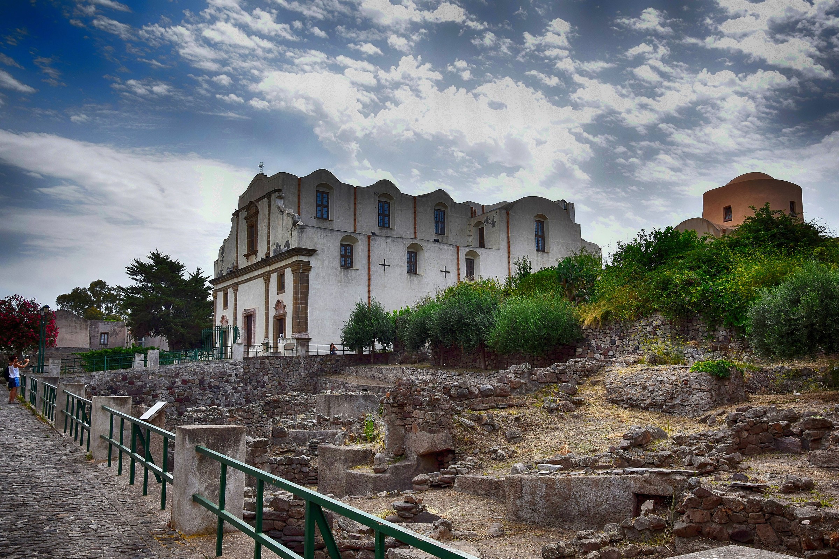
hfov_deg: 59.5
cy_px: 280
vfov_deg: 41.7
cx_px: 420
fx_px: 734
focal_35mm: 32
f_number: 8
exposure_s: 1/160
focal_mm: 21
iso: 100
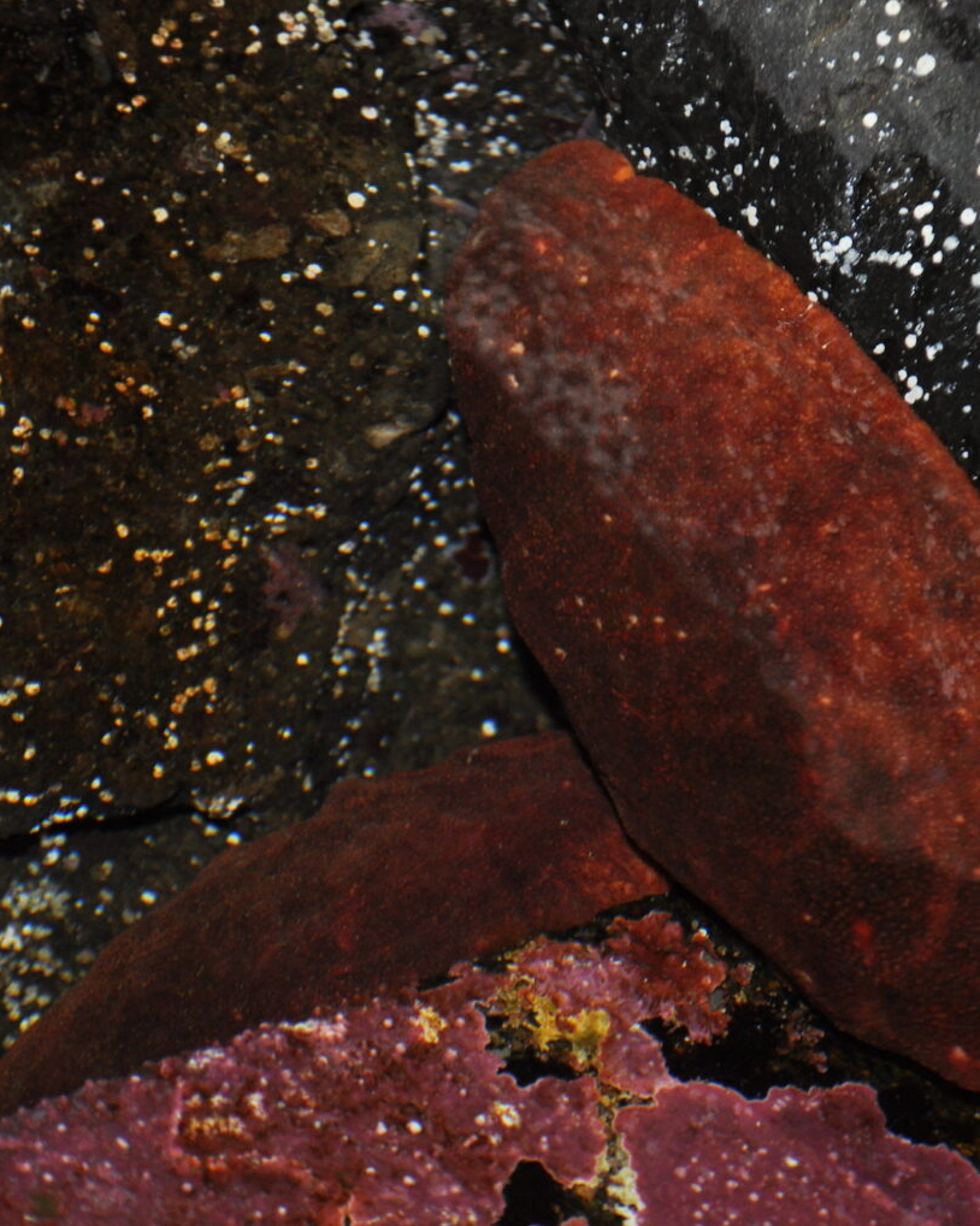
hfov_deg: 13.2
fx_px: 4233
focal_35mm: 117
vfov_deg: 16.5
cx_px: 590
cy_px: 613
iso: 800
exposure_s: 1/60
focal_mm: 55
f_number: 5.6
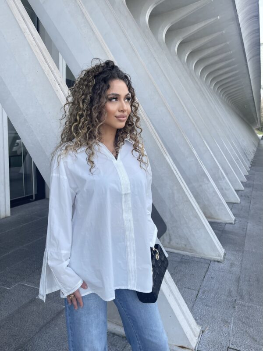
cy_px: 176
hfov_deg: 54.9
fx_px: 253
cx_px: 132
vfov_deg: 69.4
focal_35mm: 25
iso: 32
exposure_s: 1/775
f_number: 1.6
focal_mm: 5.1
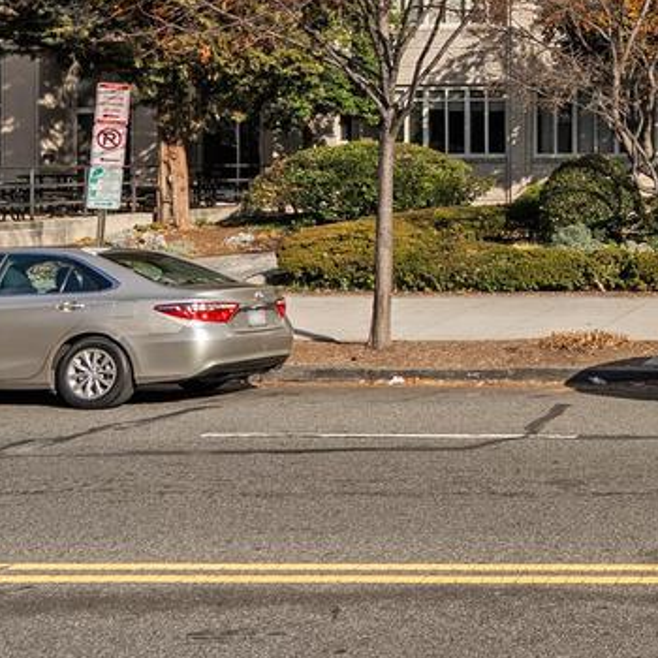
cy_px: -153
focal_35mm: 56
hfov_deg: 24.7
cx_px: 946
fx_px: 1204
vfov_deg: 26.7
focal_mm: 16
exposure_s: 1/200
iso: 125
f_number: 8
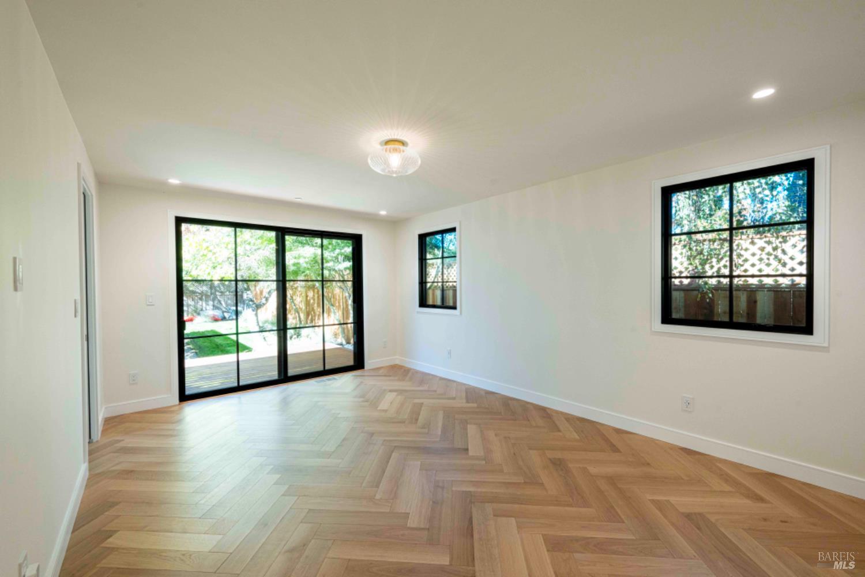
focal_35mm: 14
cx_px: 432
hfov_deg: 102.3
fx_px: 348
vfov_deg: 79.2
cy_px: 288
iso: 400
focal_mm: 14.5
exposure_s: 1/25
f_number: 9
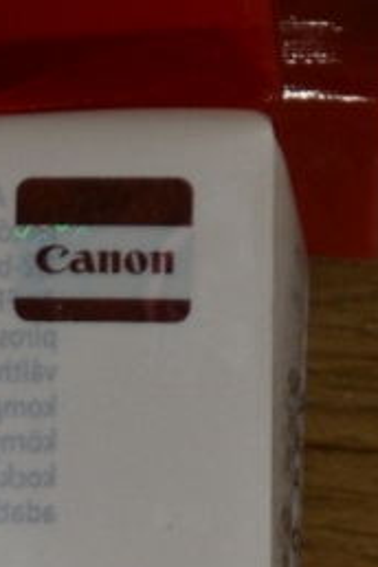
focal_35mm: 465
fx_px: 7323
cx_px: -436
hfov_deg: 2.9
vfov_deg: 4.3
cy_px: 1488
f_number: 5.6
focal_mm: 50
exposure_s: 1/30
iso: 400
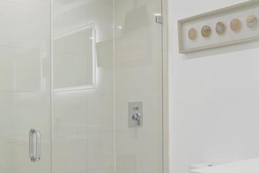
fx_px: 331
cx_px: 255
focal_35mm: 46
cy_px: 120
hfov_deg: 38.3
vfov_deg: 28.9
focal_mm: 14
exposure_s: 1/6
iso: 100
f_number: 8
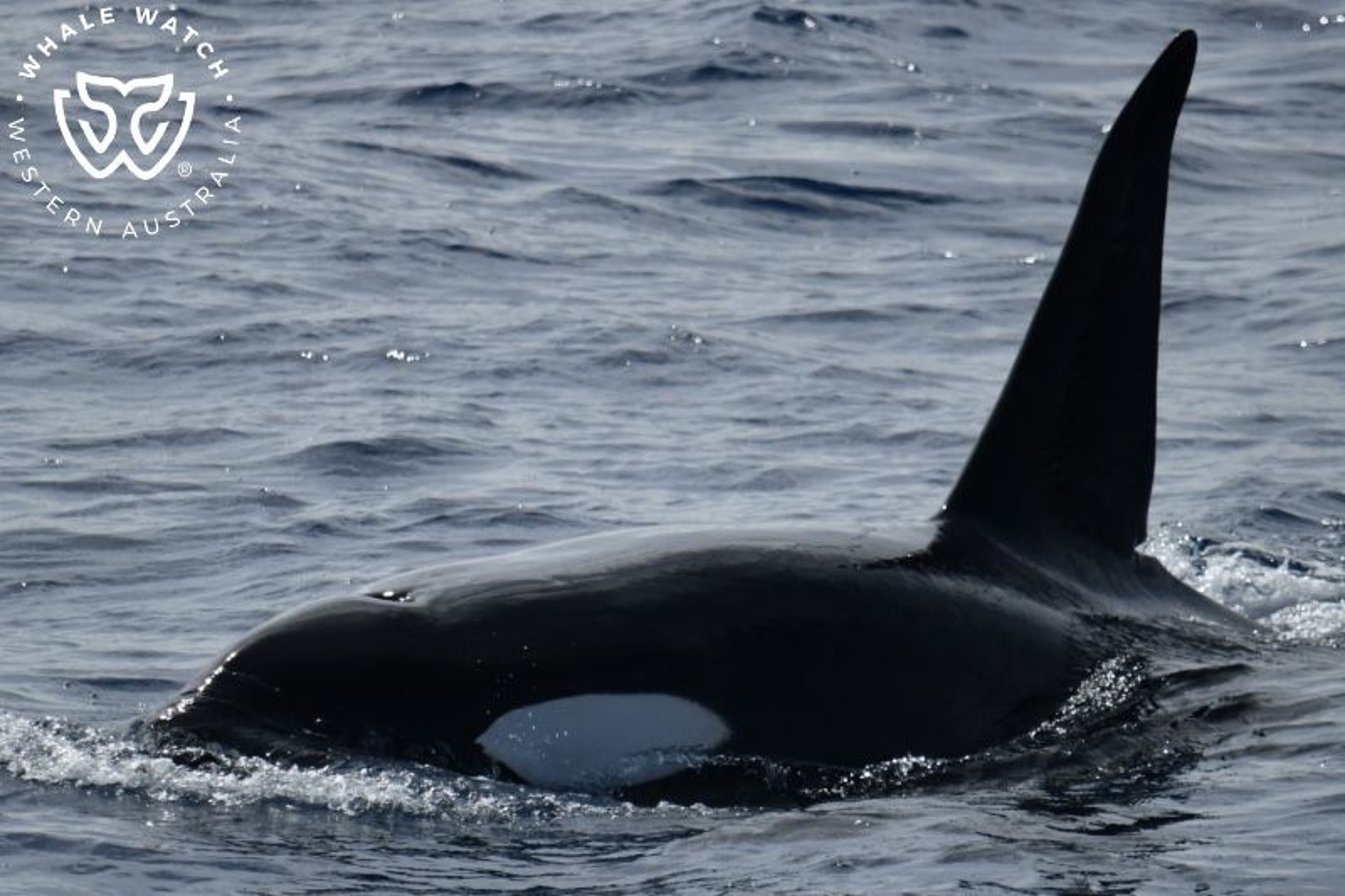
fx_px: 22411
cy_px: 448
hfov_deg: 3.4
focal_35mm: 600
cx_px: 672
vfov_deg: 2.3
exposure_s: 1/8000
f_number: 6.3
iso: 720
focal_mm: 600
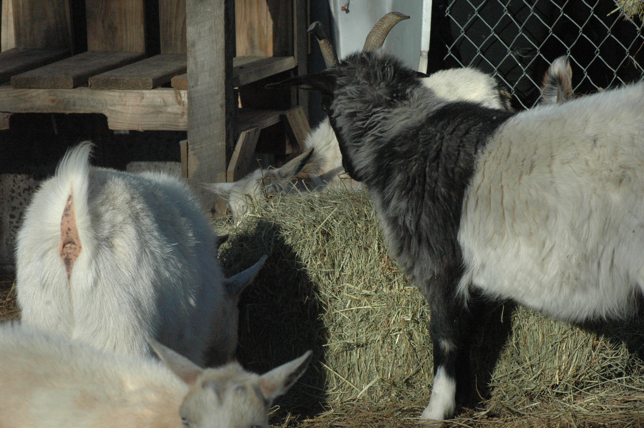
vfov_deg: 7.5
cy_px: 214
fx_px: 3271
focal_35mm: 183
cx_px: 322
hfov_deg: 11.2
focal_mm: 122
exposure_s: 1/1600
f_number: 10
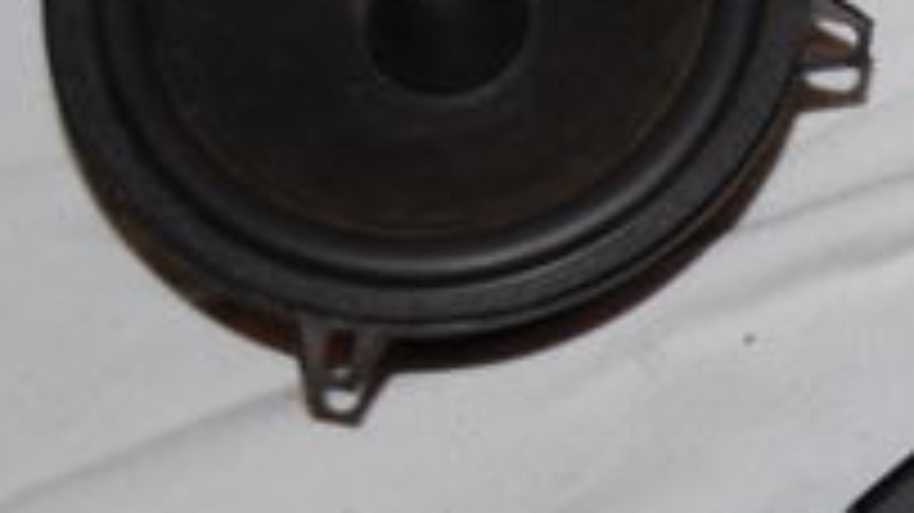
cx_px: 919
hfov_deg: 13.8
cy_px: 315
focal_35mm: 154
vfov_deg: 7.9
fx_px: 3722
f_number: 4.5
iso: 400
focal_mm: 31
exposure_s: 1/60
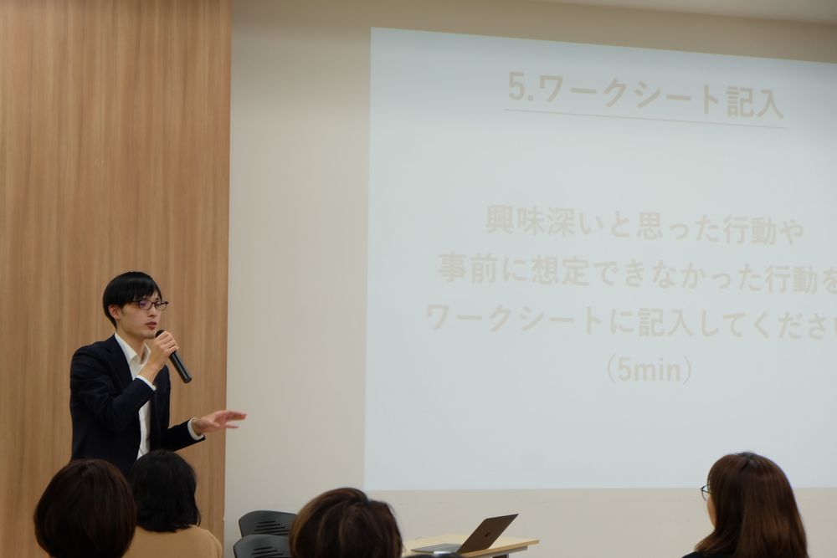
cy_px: 279
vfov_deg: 18.2
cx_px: 418
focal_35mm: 75
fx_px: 1744
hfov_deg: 27.0
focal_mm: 50
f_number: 5.6
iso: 800
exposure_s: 1/70
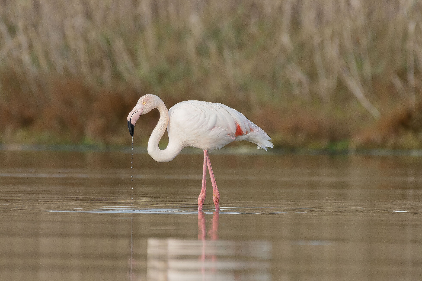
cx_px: 211
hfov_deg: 2.7
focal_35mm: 750
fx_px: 8791
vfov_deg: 1.8
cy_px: 140
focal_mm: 500
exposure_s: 1/500
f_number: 8
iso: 280
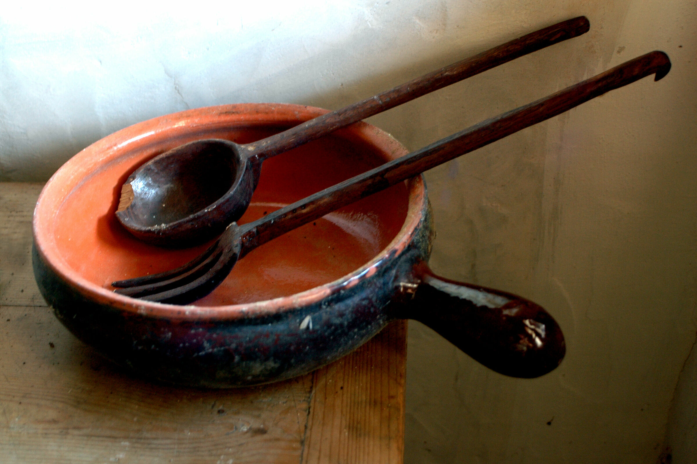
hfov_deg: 37.9
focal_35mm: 52
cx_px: 348
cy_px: 232
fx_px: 1016
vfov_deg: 25.7
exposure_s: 1/8
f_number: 4
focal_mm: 35
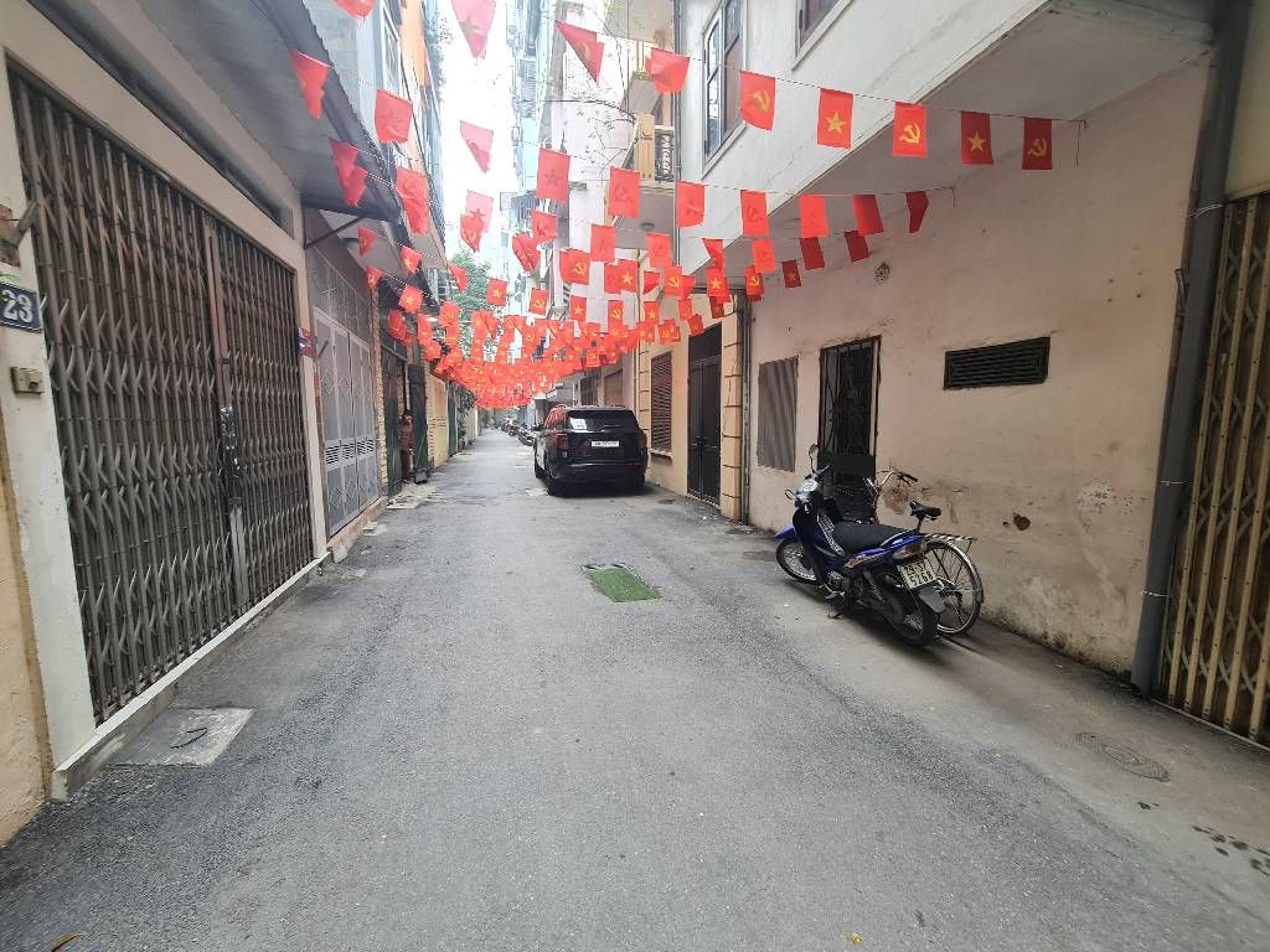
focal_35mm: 13
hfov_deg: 106.2
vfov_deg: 89.9
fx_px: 477
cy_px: 476
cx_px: 635
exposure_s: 1/50
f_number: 2.2
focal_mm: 2.2
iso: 100
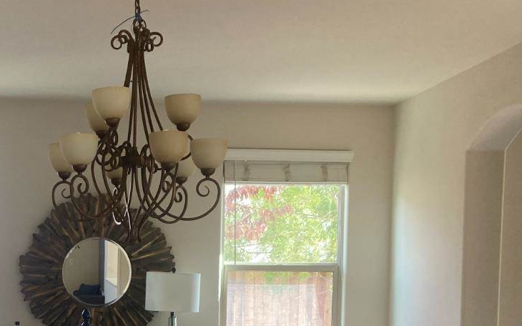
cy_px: 352
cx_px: 74
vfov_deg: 20.4
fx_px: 868
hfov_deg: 32.2
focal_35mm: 61
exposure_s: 1/60
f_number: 1.8
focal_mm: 3.99
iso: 80
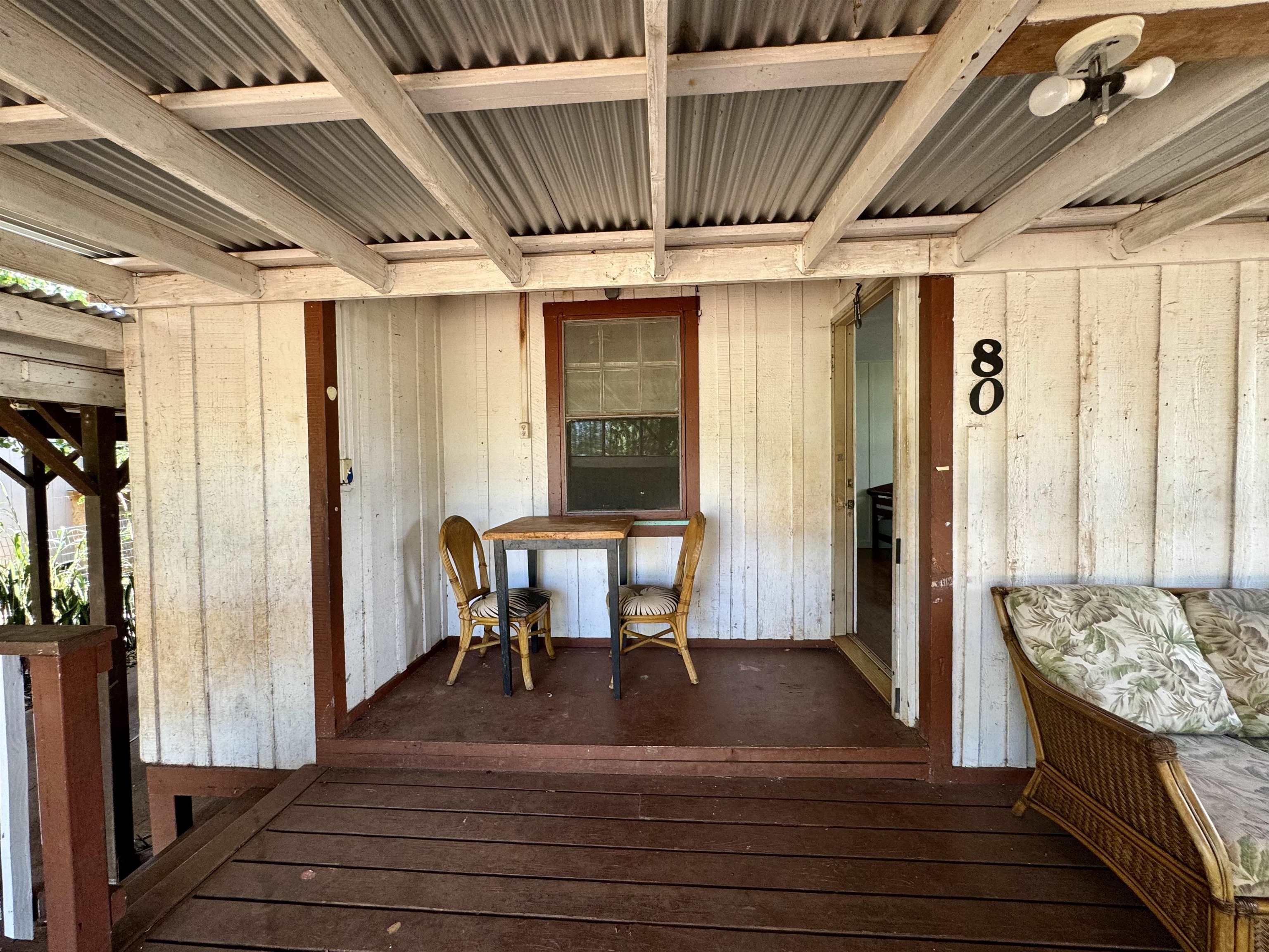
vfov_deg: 85.7
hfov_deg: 102.1
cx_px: 634
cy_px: 476
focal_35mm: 14
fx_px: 513
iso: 125
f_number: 2.2
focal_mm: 2.22
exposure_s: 1/99
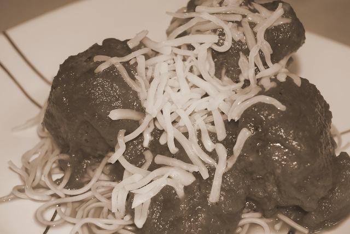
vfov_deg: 16.6
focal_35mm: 82
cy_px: 117
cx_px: 175
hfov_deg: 24.6
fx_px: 803
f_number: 5.6
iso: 200
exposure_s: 1/60
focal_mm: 55
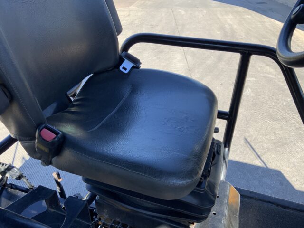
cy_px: 114
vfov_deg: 48.2
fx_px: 255
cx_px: 152
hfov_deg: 61.7
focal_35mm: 29
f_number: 1.8
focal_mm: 3
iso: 16
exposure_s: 1/606
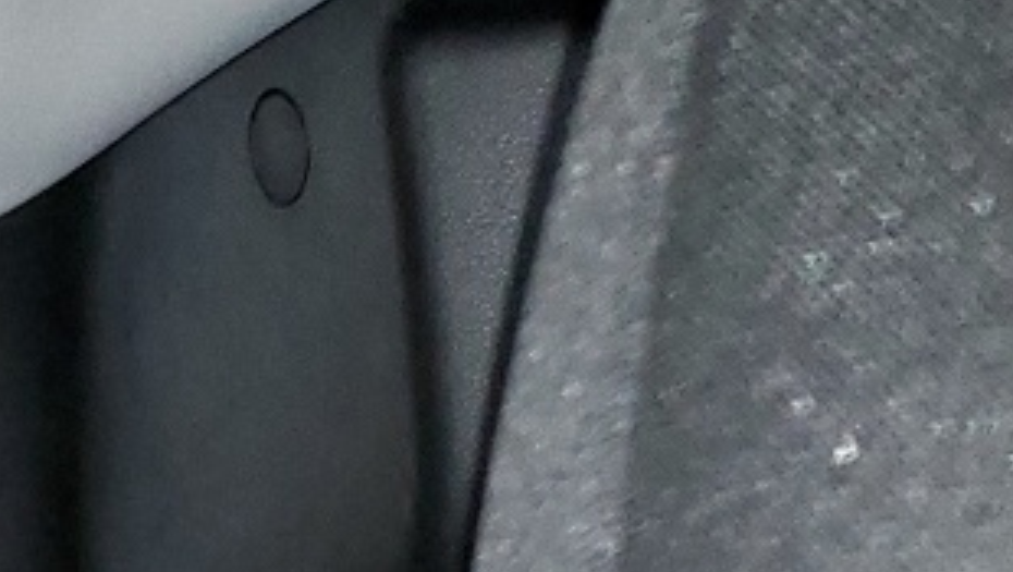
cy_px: 1631
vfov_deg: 7.5
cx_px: -1441
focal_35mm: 146
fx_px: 3925
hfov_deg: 11.9
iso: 134
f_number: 1.5
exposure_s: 1/16
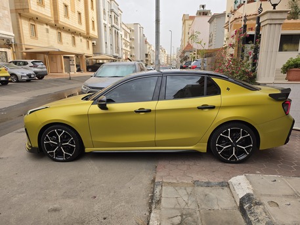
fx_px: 199
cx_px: 150
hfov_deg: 73.9
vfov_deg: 58.9
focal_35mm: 23
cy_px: 112
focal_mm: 6.5
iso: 64
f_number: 1.4
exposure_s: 1/2302
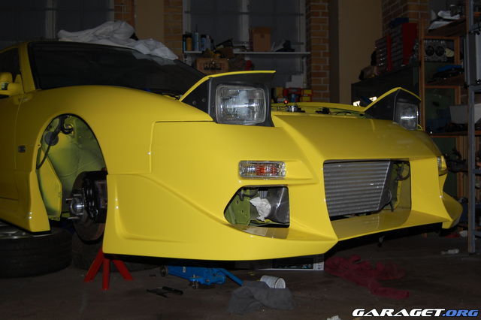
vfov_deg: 31.9
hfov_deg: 46.4
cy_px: 160
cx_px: 240
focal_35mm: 42
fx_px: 561
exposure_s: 1/60
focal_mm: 28
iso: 200
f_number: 4.2
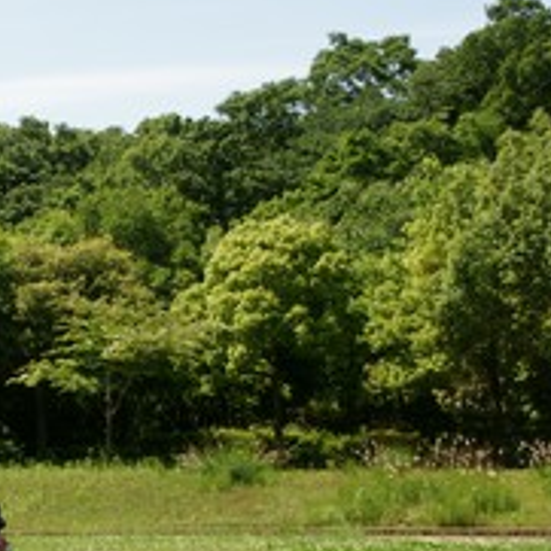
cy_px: 279
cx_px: -67
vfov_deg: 29.1
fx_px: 1063
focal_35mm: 59
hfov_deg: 26.6
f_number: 8
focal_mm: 20
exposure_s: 1/320
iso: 200
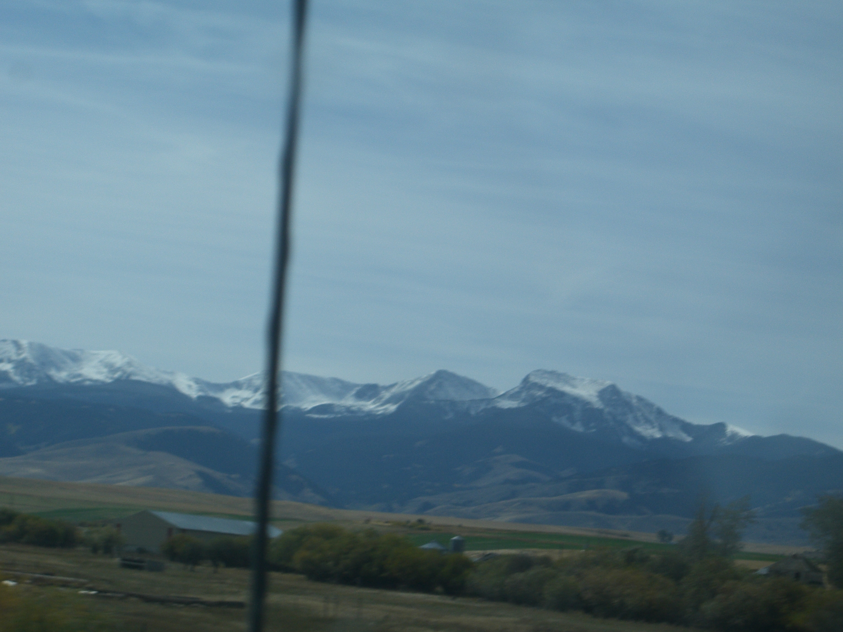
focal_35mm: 114
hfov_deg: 17.3
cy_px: 316
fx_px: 2776
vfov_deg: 13.0
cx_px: 422
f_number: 14.8
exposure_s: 1/160
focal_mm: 23.7
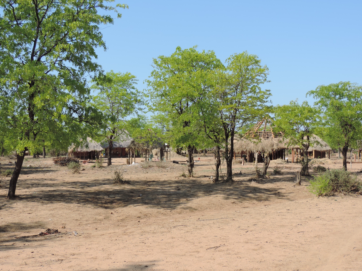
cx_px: 181
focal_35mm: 47
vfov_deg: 30.9
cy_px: 136
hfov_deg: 40.4
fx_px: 492
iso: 80
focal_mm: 8.3
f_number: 3.5
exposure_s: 1/640
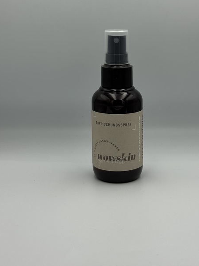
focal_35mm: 69
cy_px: 75
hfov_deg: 21.3
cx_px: 119
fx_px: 529
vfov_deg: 27.9
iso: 64
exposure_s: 1/1312
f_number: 1.78
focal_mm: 6.76
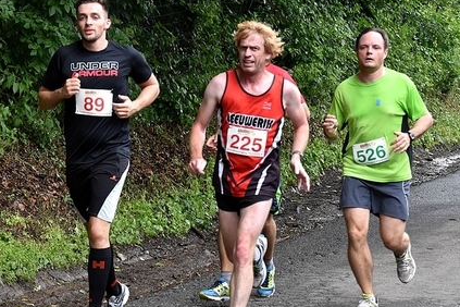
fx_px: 1904
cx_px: 163
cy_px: 188
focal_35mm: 149
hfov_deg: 13.8
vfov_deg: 9.2
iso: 1400
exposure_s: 1/500
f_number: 5.3
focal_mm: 70
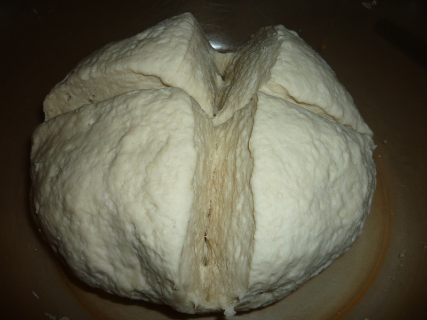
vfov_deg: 46.8
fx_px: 370
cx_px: 214
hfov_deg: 60.0
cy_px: 160
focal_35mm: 30
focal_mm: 5.2
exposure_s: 1/30
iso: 100
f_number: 4
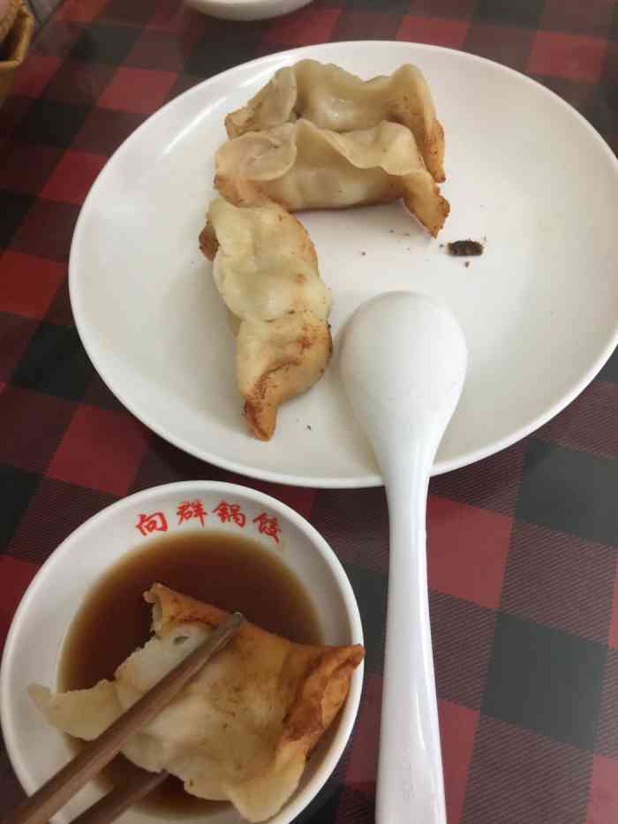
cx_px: 309
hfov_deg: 48.2
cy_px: 412
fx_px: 690
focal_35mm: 29
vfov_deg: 61.7
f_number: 2.2
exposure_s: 1/17
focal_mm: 4.15
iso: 80
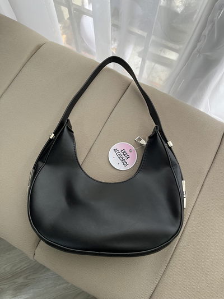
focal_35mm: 26
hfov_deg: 53.1
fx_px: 224
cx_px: 112
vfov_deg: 67.3
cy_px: 150
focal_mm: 5.1
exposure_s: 1/94
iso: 125
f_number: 1.6
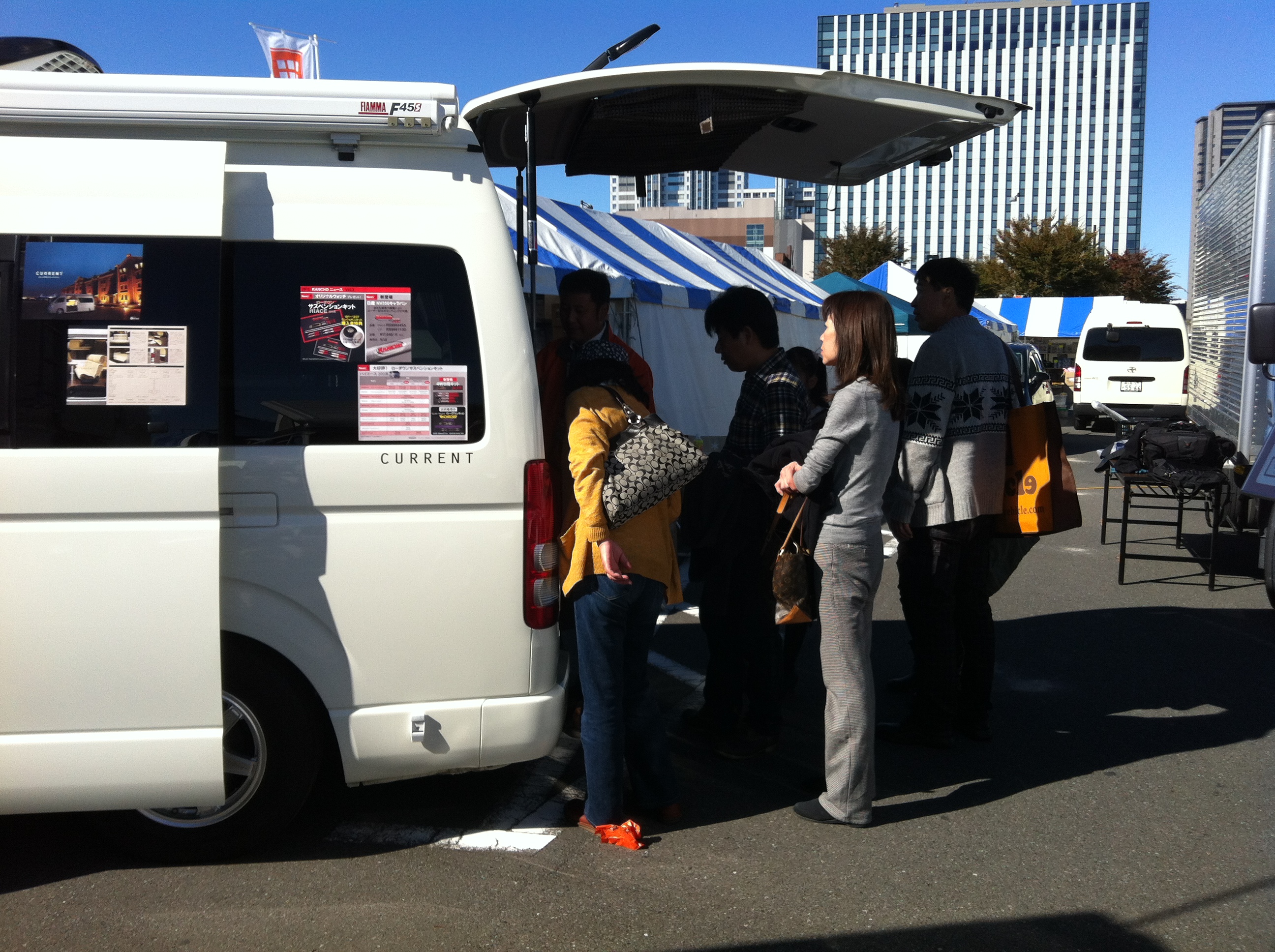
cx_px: 638
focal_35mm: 35
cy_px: 476
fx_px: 1287
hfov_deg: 52.7
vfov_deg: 40.6
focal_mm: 3.85
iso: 80
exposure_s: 1/1312
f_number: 2.8
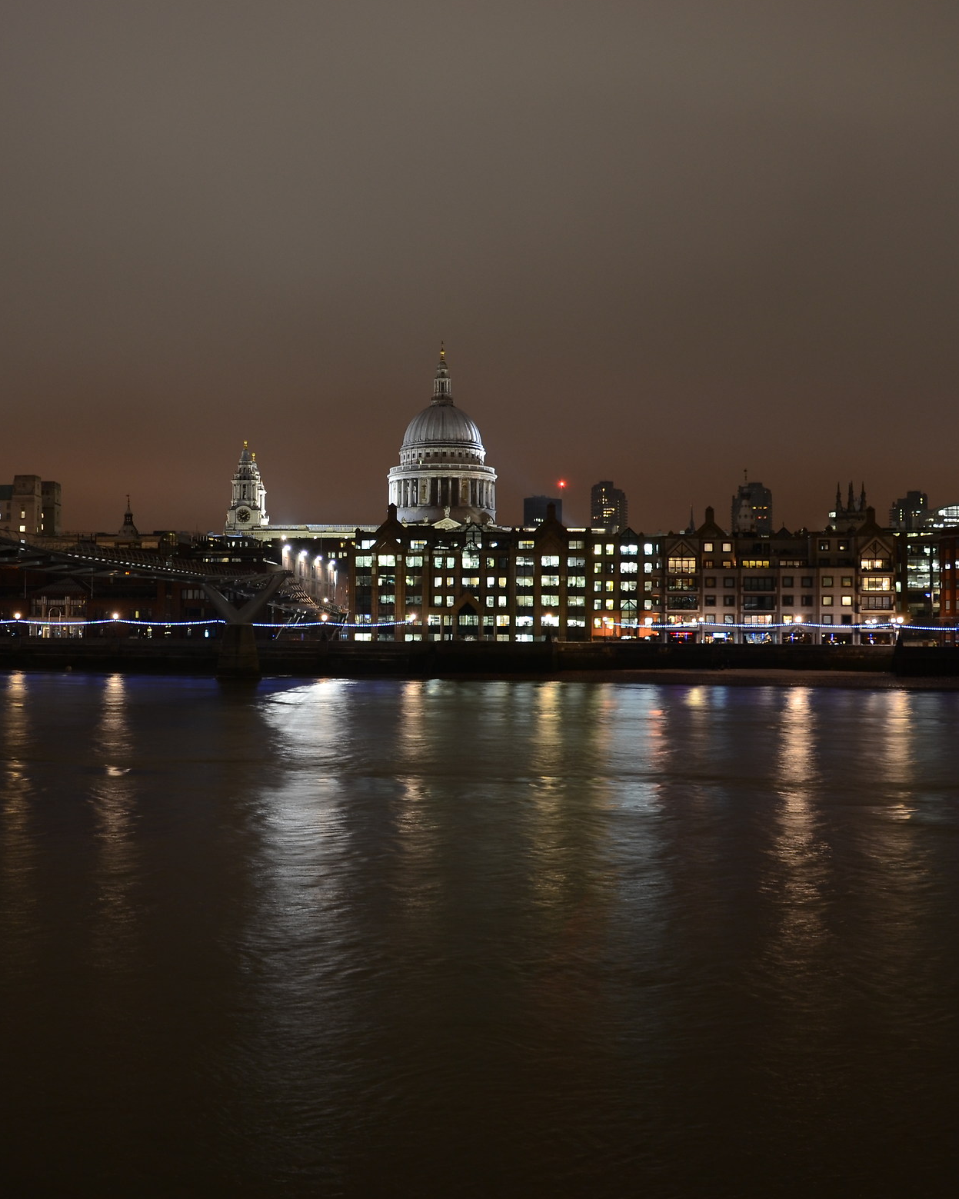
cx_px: 268
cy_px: 598
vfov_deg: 46.8
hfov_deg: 37.5
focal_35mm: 39
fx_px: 1384
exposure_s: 2
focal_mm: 18
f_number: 3.5
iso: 100
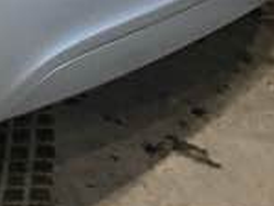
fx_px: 1743
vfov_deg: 6.3
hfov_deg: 8.2
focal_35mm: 220
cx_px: -418
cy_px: -370
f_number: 1.8
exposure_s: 1/60
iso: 64
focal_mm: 3
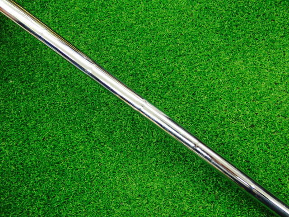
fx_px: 309
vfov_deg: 38.7
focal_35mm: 37
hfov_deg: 50.1
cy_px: 108
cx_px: 144
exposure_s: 1/30
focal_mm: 6.42
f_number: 3.6
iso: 400
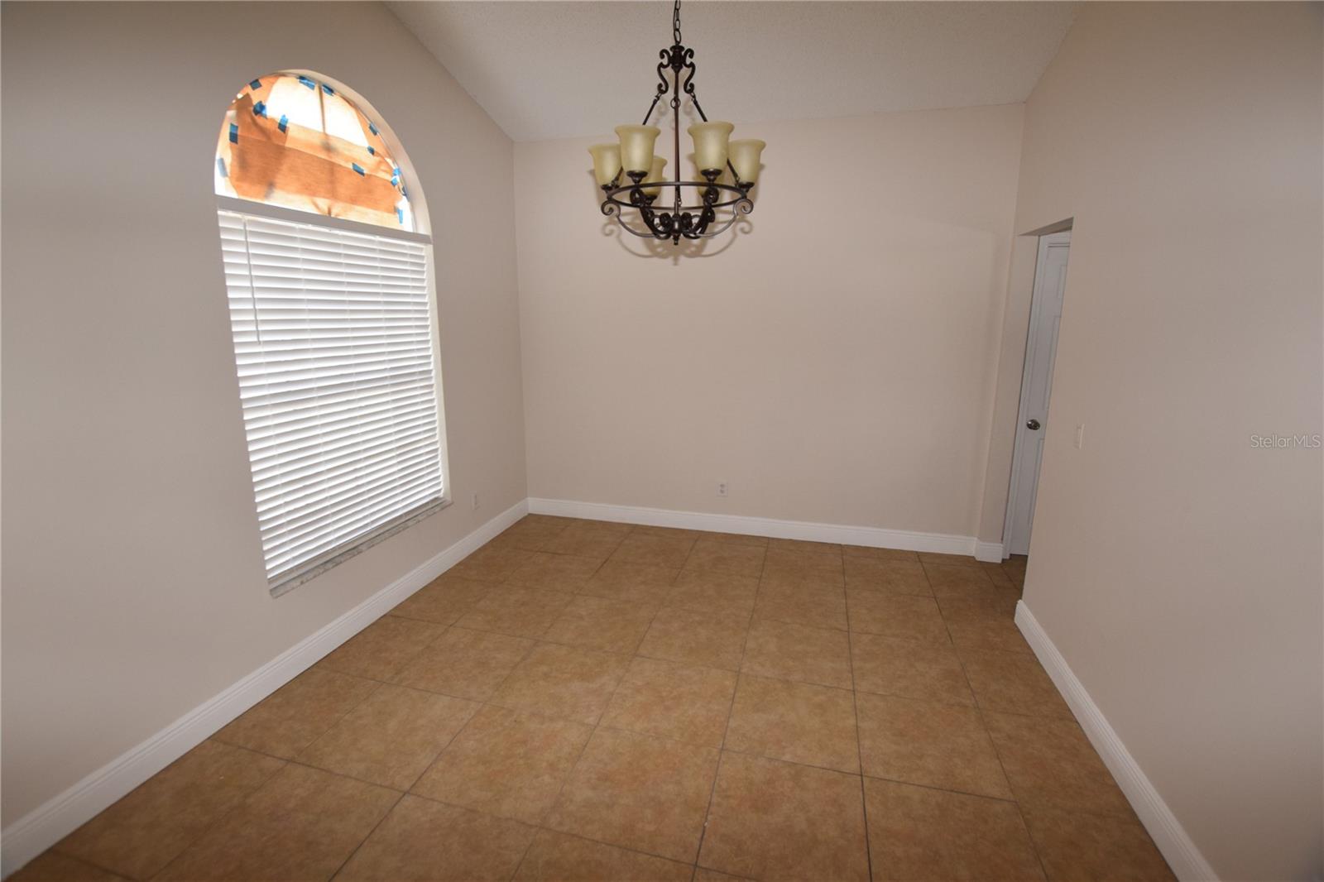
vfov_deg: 77.3
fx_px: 552
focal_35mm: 15
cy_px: 441
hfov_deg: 100.4
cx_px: 662
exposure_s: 1/125
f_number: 5.6
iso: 800
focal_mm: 10
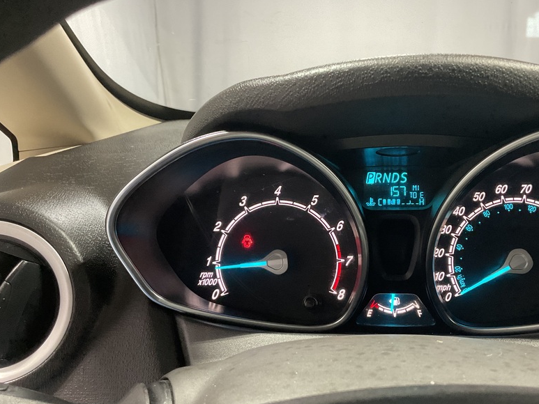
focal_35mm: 36
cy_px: 236
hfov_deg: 50.9
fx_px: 561
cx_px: 331
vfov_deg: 39.5
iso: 200
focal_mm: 3
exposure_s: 1/60
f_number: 1.8
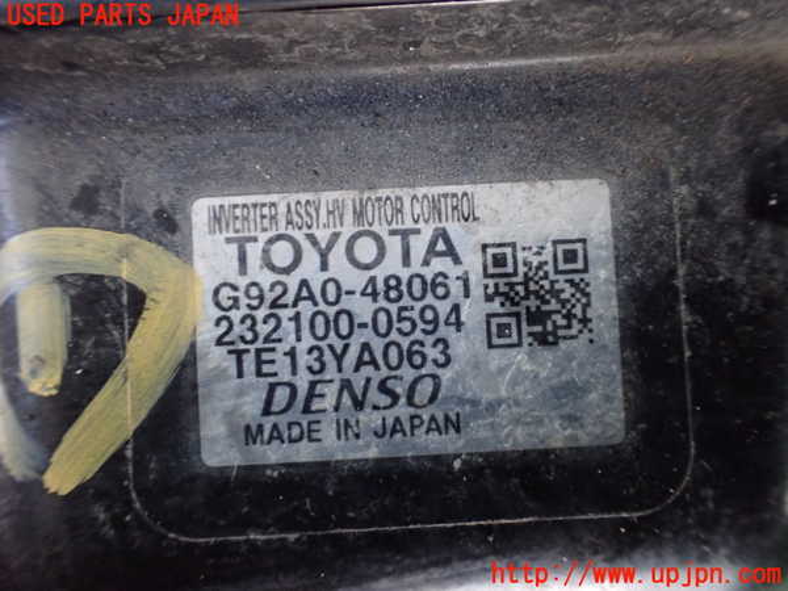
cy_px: 296
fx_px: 683
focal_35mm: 30
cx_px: 394
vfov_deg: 46.8
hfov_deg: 60.0
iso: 800
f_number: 2.3
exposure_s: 1/30
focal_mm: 5.4
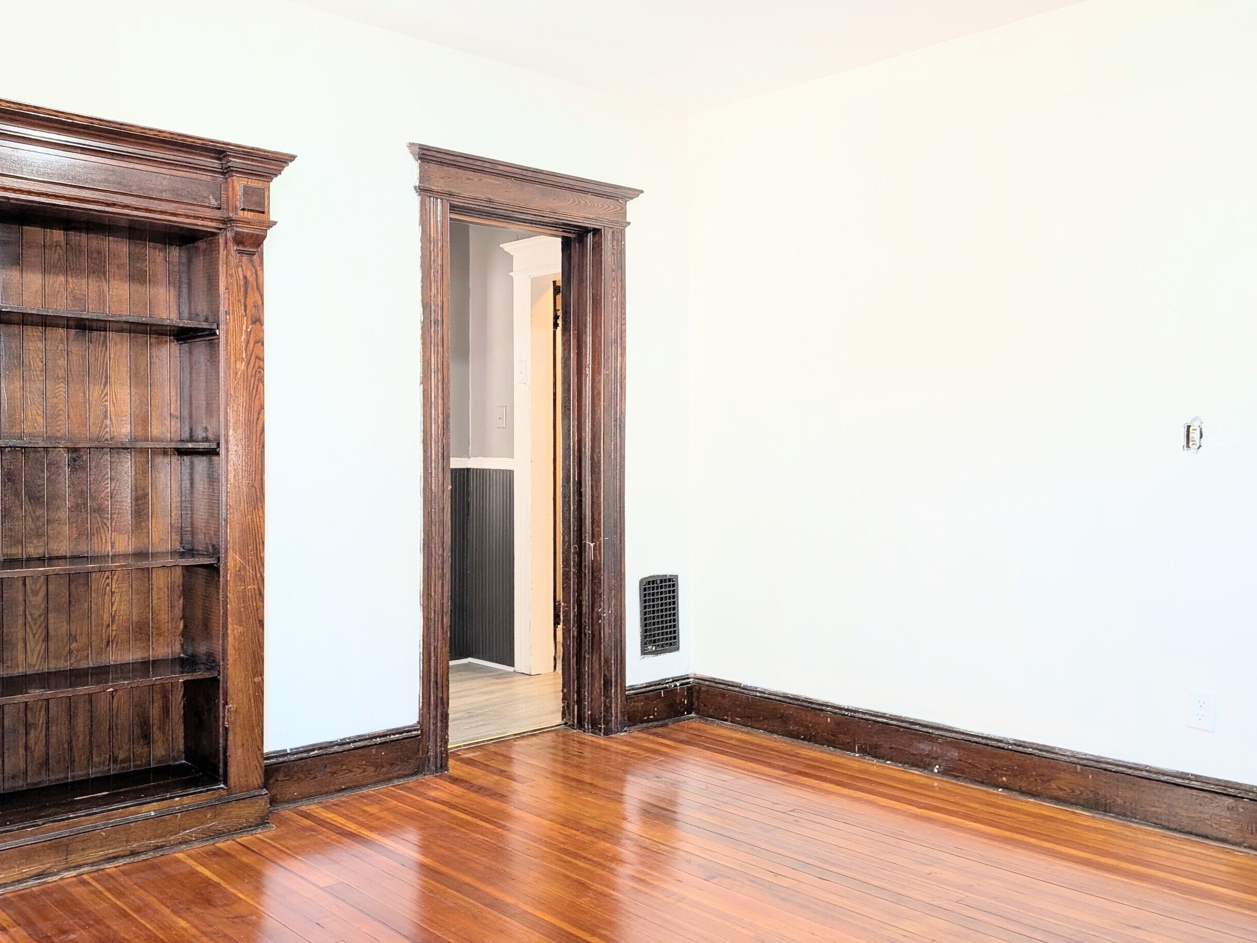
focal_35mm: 30
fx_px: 1090
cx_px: 511
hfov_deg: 59.5
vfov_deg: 46.8
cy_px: 461
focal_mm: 6.9
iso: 127
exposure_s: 1/30
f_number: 1.68
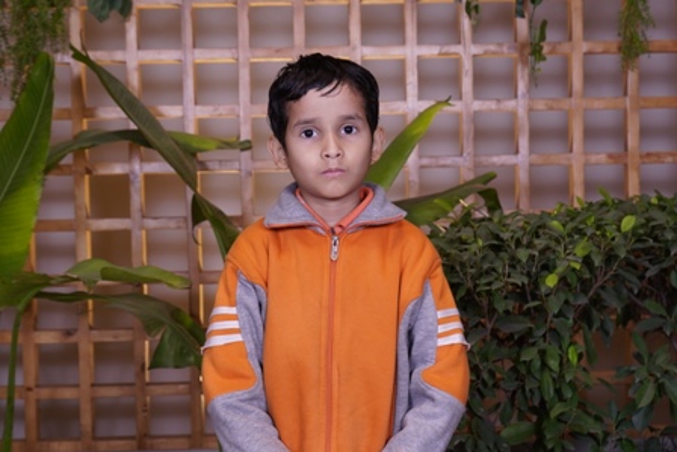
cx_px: 338
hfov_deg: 32.9
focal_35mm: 61
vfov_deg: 22.3
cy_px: 226
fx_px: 1147
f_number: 4.5
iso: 400
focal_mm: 41
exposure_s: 1/125
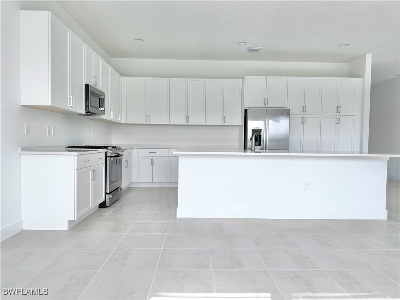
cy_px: 150
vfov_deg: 56.8
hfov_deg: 71.6
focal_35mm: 24
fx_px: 277
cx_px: 200
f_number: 1.78
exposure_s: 1/739
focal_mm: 6.76
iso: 80
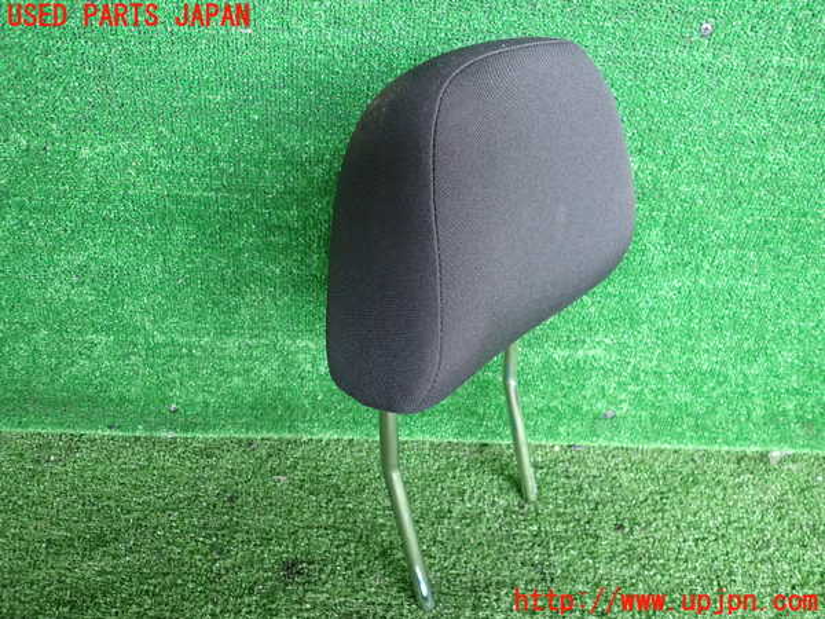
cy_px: 310
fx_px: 596
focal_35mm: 25
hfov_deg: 69.4
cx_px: 412
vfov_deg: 54.9
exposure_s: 1/30
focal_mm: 4.5
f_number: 2
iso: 500
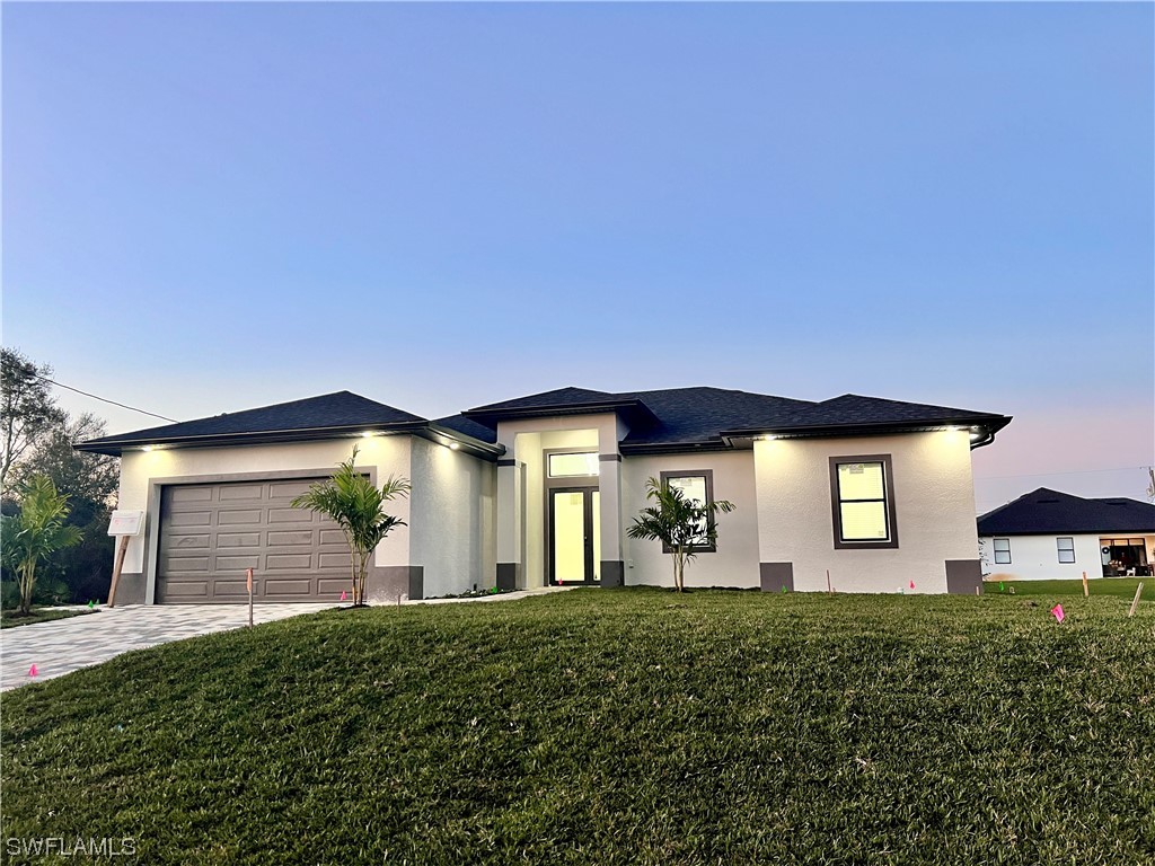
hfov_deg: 67.3
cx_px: 578
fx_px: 868
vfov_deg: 53.1
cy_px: 433
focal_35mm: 26
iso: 100
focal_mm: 5.7
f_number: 1.5
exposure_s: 1/60
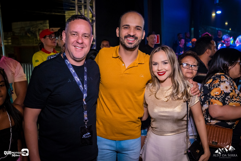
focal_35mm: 36
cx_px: 120
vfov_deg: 36.9
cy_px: 80
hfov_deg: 53.1
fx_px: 241
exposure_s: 1/200
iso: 2500
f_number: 2.8
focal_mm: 24
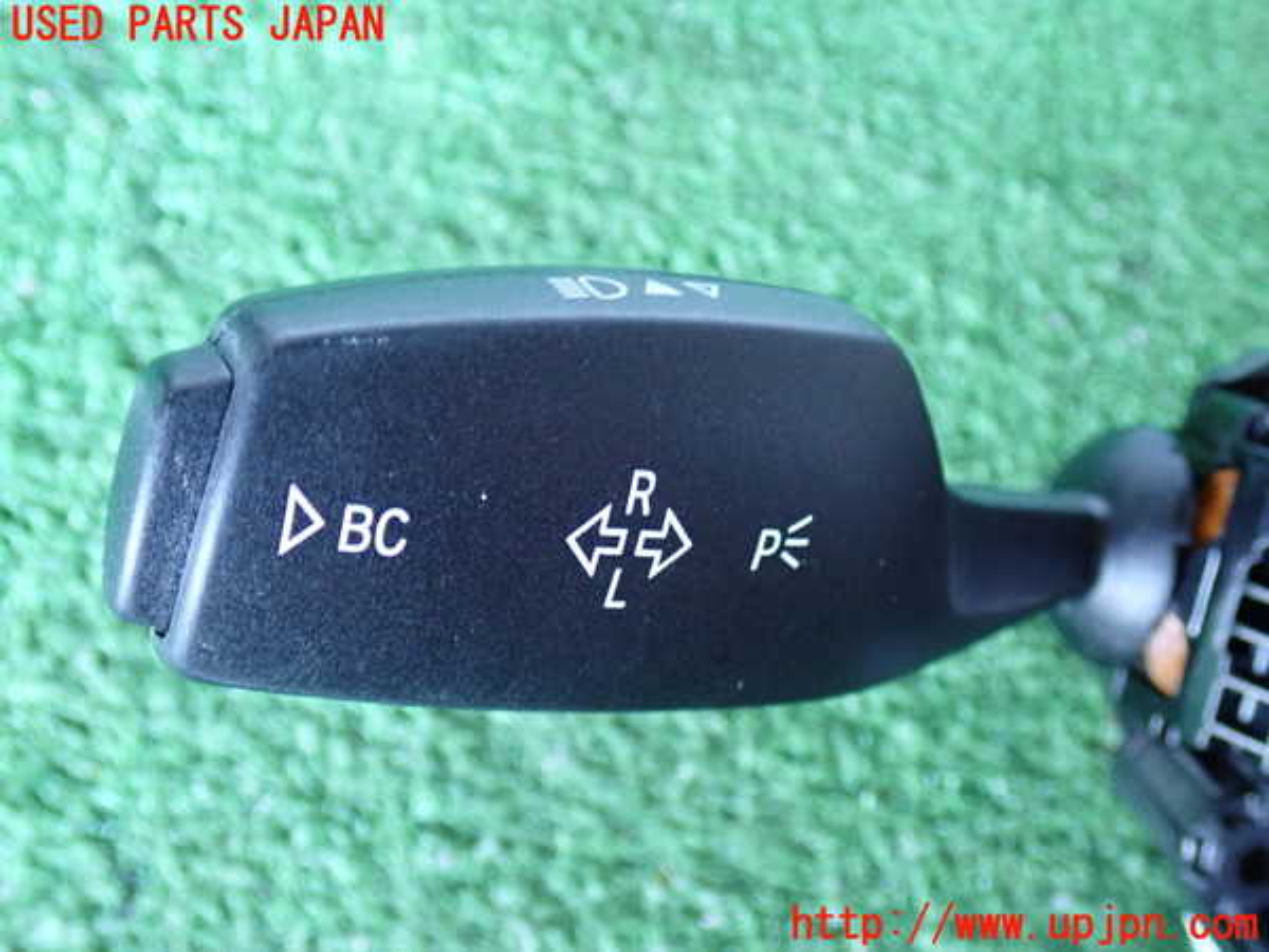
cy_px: 476
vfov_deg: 37.7
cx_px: 634
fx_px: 1393
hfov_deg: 49.0
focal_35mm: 38
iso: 800
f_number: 2.7
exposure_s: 1/20
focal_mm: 6.83
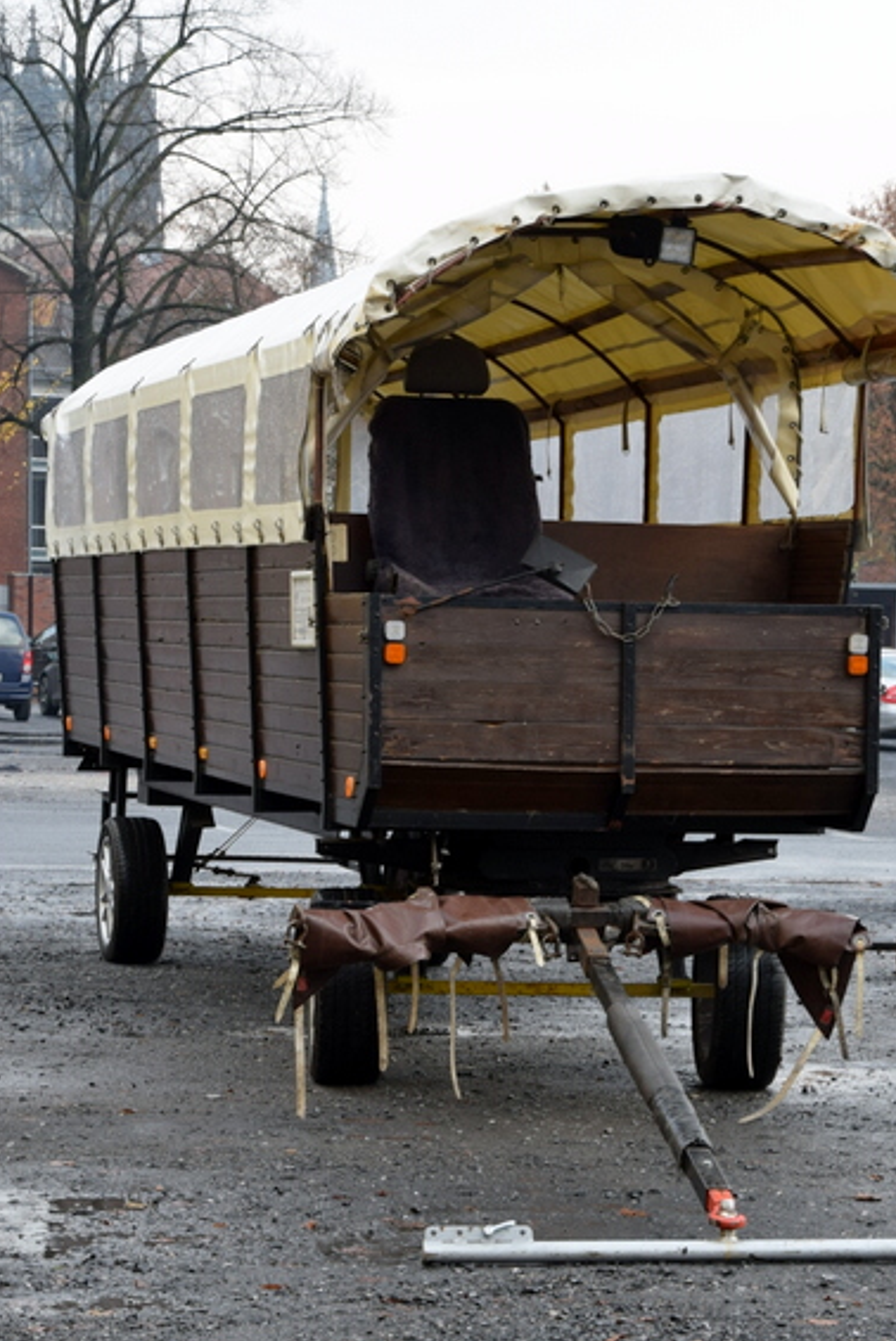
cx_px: 543
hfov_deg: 12.9
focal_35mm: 106
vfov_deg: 19.2
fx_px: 3952
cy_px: 900
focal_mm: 50
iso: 400
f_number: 9
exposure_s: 1/125
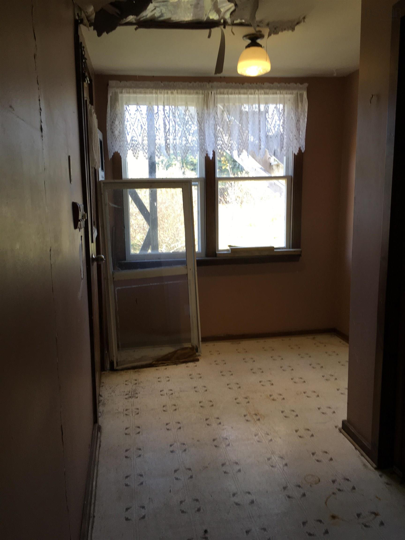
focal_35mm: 29
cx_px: 202
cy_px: 270
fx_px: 452
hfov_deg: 48.2
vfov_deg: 61.7
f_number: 2.2
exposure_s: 1/40
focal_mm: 4.15
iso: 32
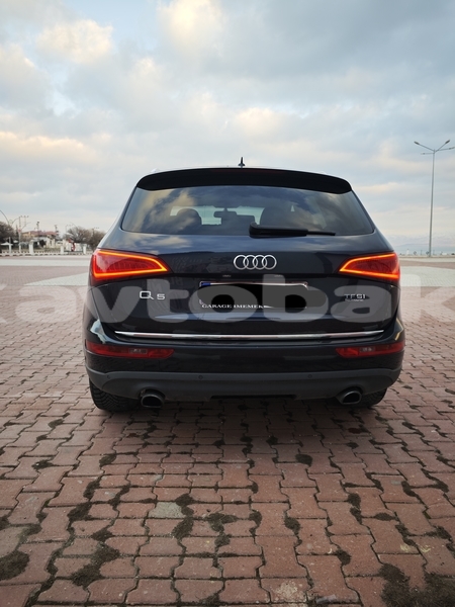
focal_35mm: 23
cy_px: 304
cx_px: 228
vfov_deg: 73.9
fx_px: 403
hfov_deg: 58.9
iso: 80
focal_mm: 8.72
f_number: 2
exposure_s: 1/100
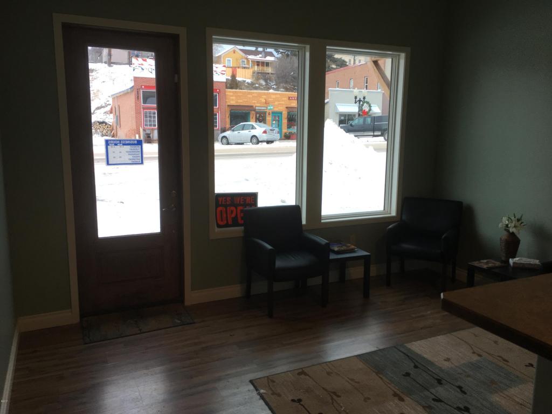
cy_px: 207
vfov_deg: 48.2
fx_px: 462
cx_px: 276
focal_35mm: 29
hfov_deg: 61.7
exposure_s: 1/120
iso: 40
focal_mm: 4.15
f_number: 2.2
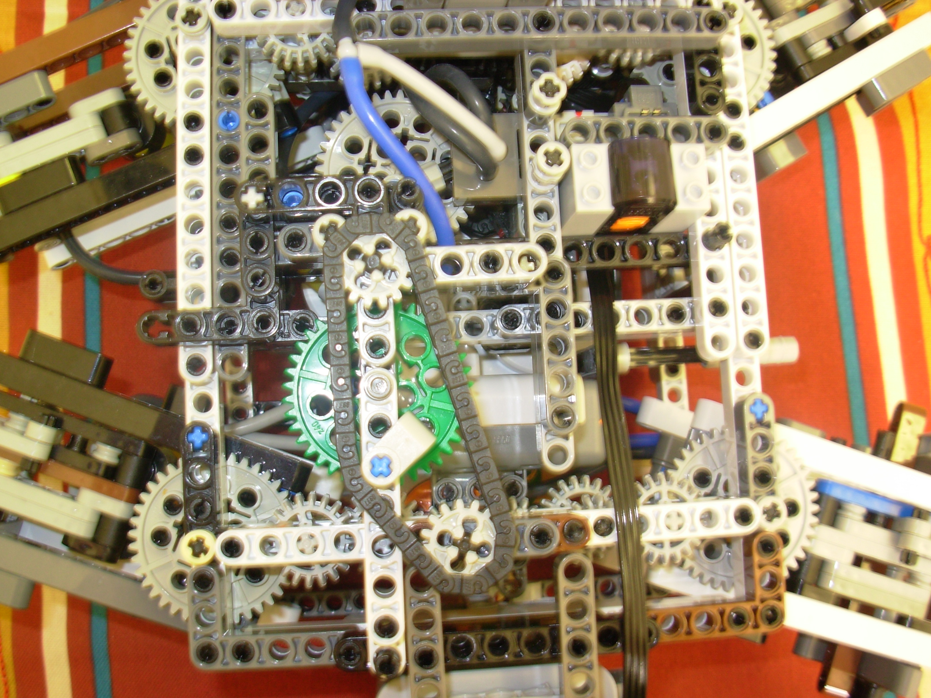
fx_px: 1022
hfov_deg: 49.0
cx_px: 466
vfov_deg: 37.7
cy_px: 349
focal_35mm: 38
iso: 50
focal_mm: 6.3
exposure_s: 1/4.4
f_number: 2.9
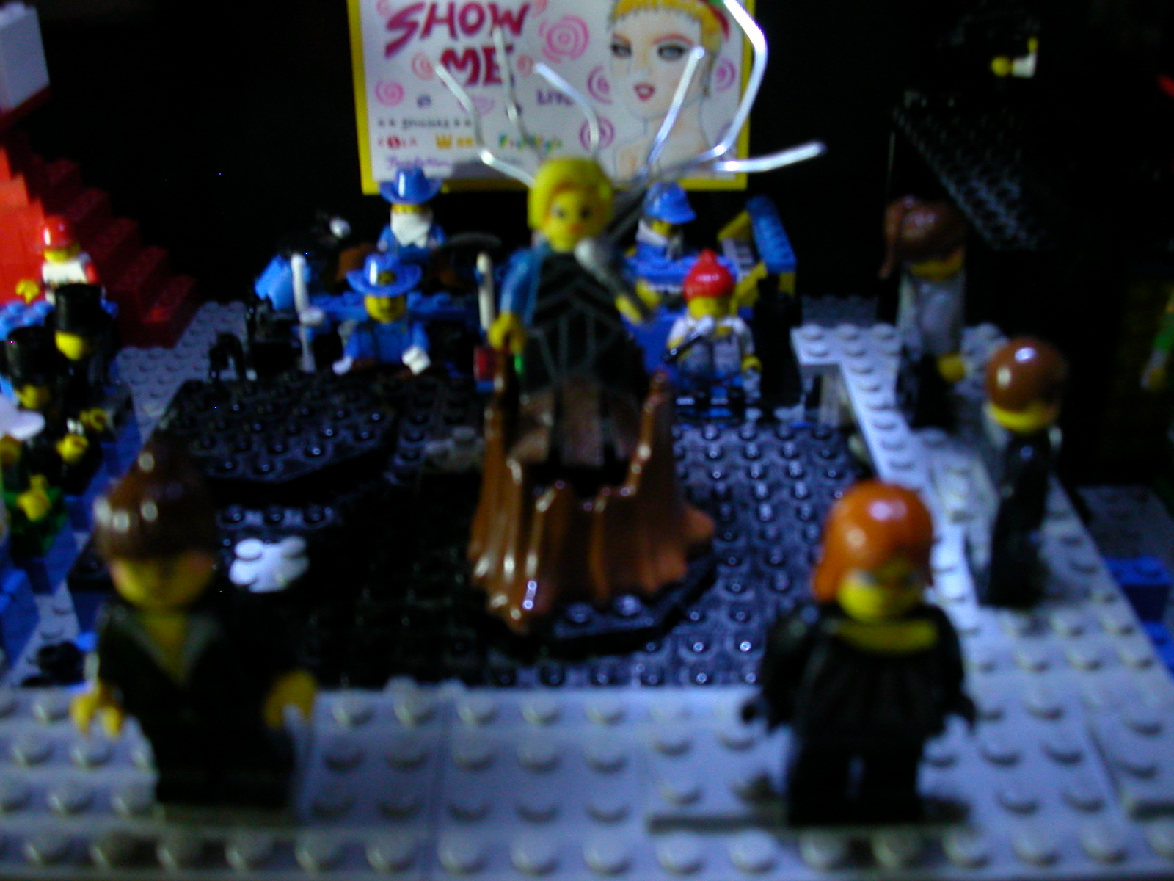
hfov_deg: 50.1
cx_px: 587
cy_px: 440
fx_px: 1255
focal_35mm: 37
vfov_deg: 38.7
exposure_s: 1
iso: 200
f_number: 2.7
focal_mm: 5.6
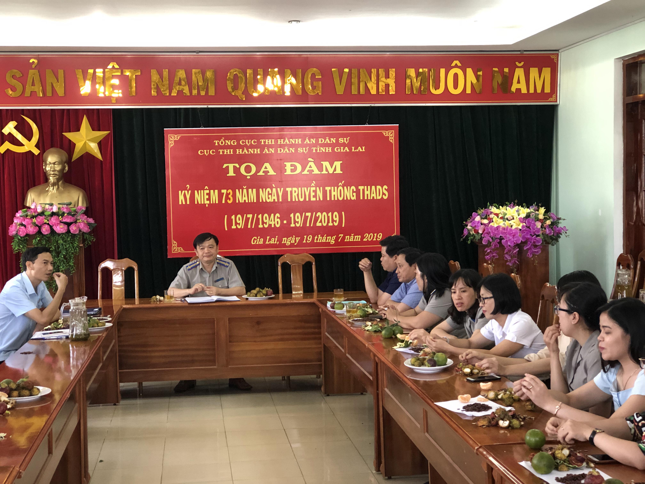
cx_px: 322
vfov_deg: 25.7
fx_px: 1062
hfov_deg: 33.8
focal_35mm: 57
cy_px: 242
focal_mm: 6.6
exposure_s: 1/50
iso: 400
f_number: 2.8
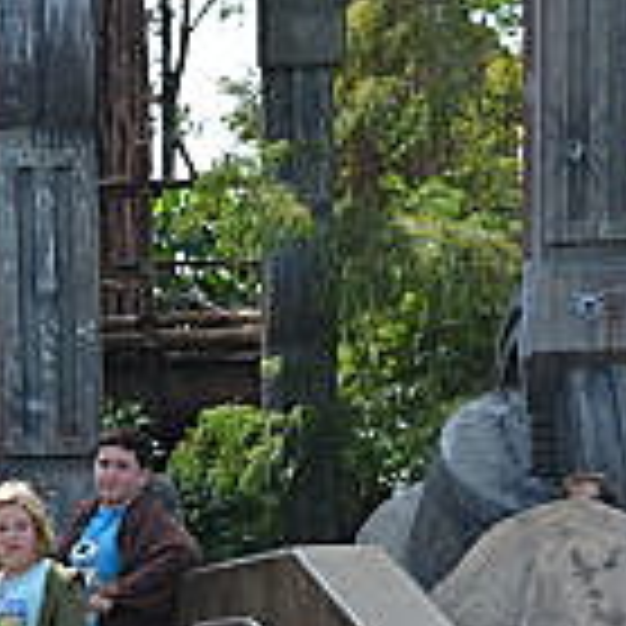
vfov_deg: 12.5
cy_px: 561
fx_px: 2844
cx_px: -9
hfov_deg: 12.4
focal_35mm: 139
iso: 200
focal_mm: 38
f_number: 8
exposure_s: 1/250
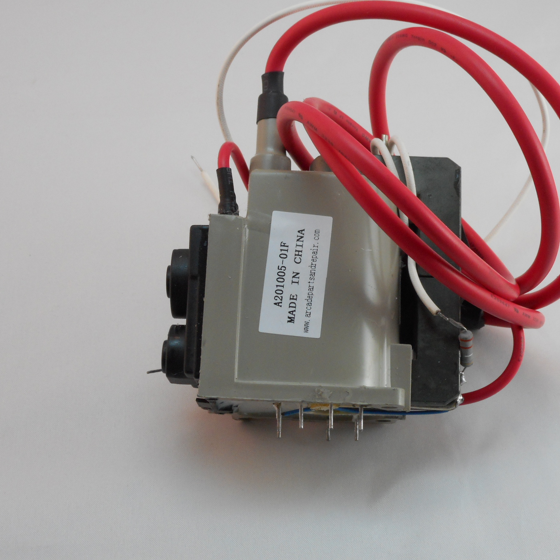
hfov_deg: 22.4
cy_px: 266
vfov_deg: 22.5
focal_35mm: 77
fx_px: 1409
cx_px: 364
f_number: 5.1
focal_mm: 10.5
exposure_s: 1/30
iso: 220
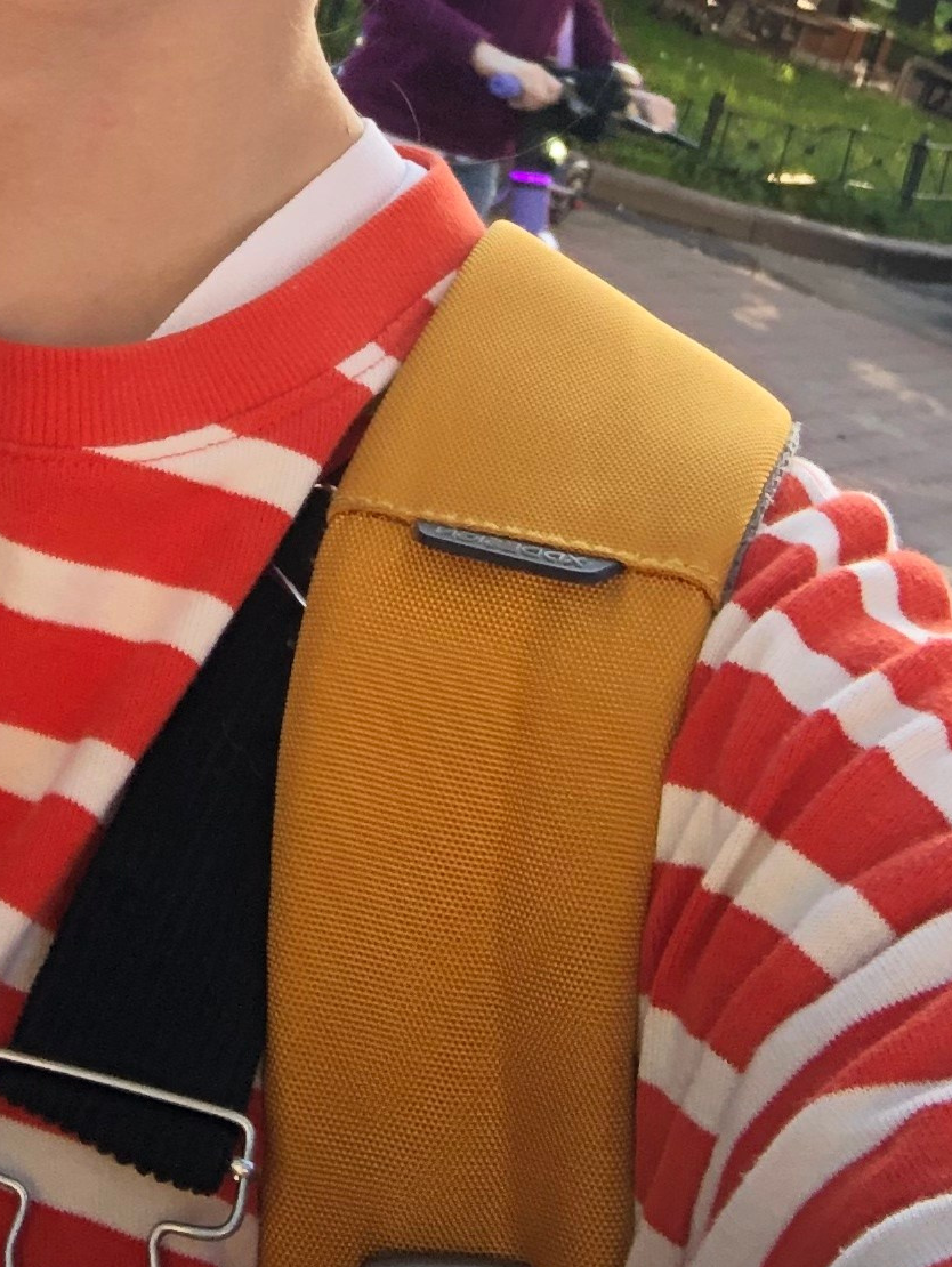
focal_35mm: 89
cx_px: -331
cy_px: -374
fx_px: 3260
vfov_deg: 20.2
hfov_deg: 15.7
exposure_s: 1/120
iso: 40
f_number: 2.2
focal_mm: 2.87
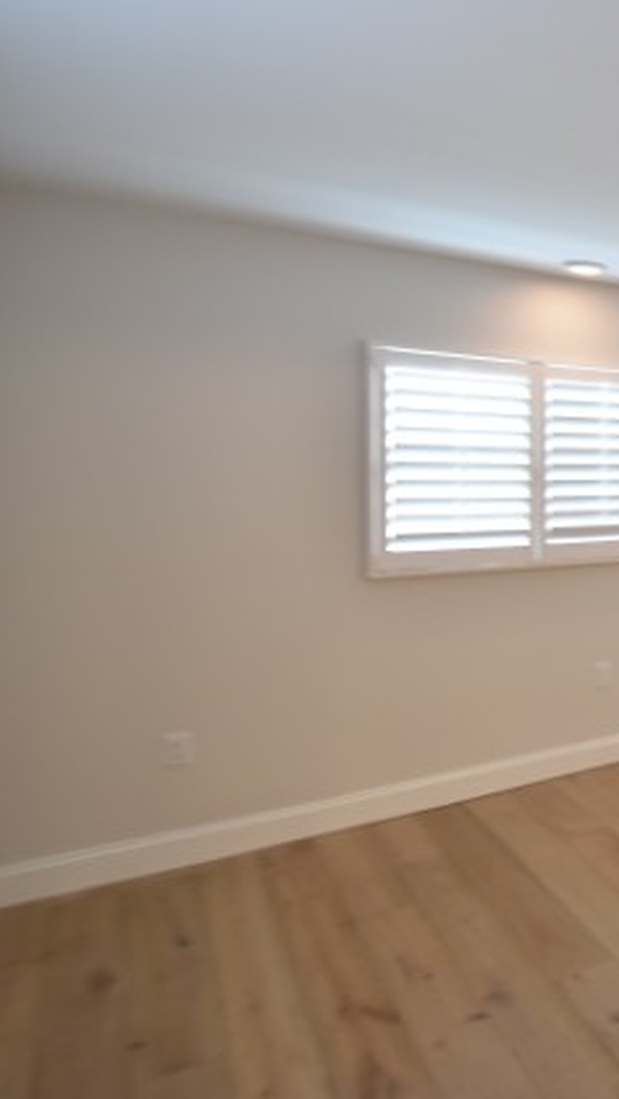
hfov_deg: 29.5
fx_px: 787
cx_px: 889
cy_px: 490
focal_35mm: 27
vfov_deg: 69.6
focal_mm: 10
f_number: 3.5
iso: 800
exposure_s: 1/15
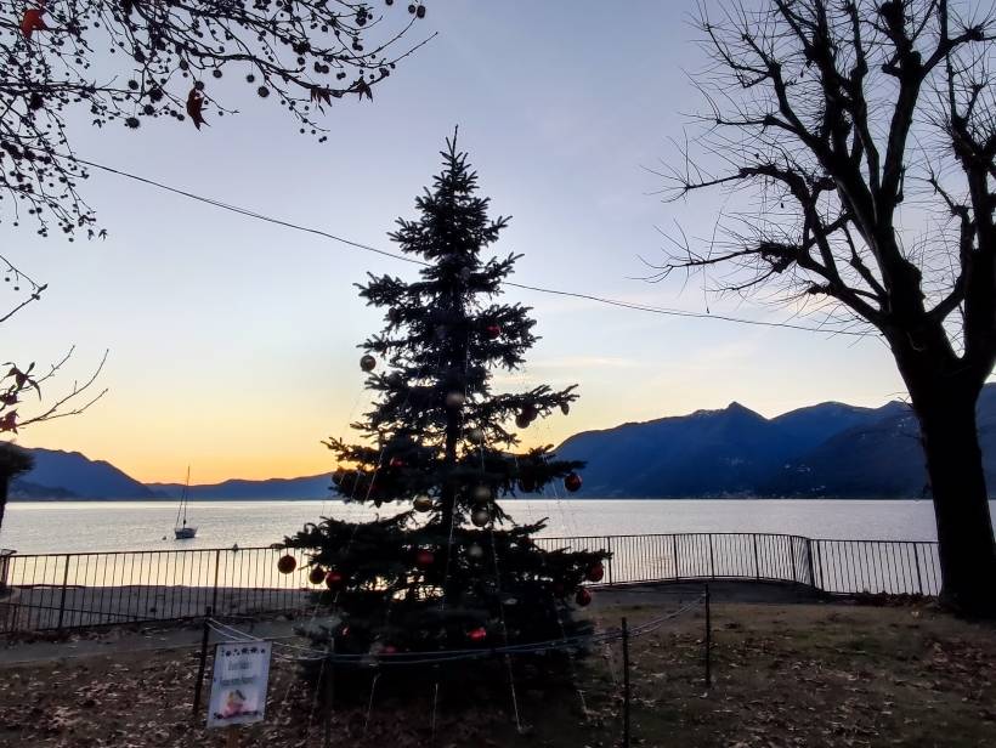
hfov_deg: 94.5
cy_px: 374
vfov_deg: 78.2
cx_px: 498
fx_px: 461
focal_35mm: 16
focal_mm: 1.65
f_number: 2.2
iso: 50
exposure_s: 1/157
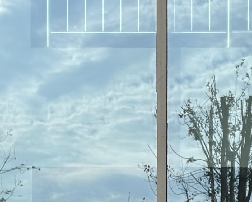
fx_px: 1477
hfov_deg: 9.7
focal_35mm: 198
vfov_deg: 7.6
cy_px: 372
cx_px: 201
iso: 100
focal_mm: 6.86
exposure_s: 1/5000
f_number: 1.78
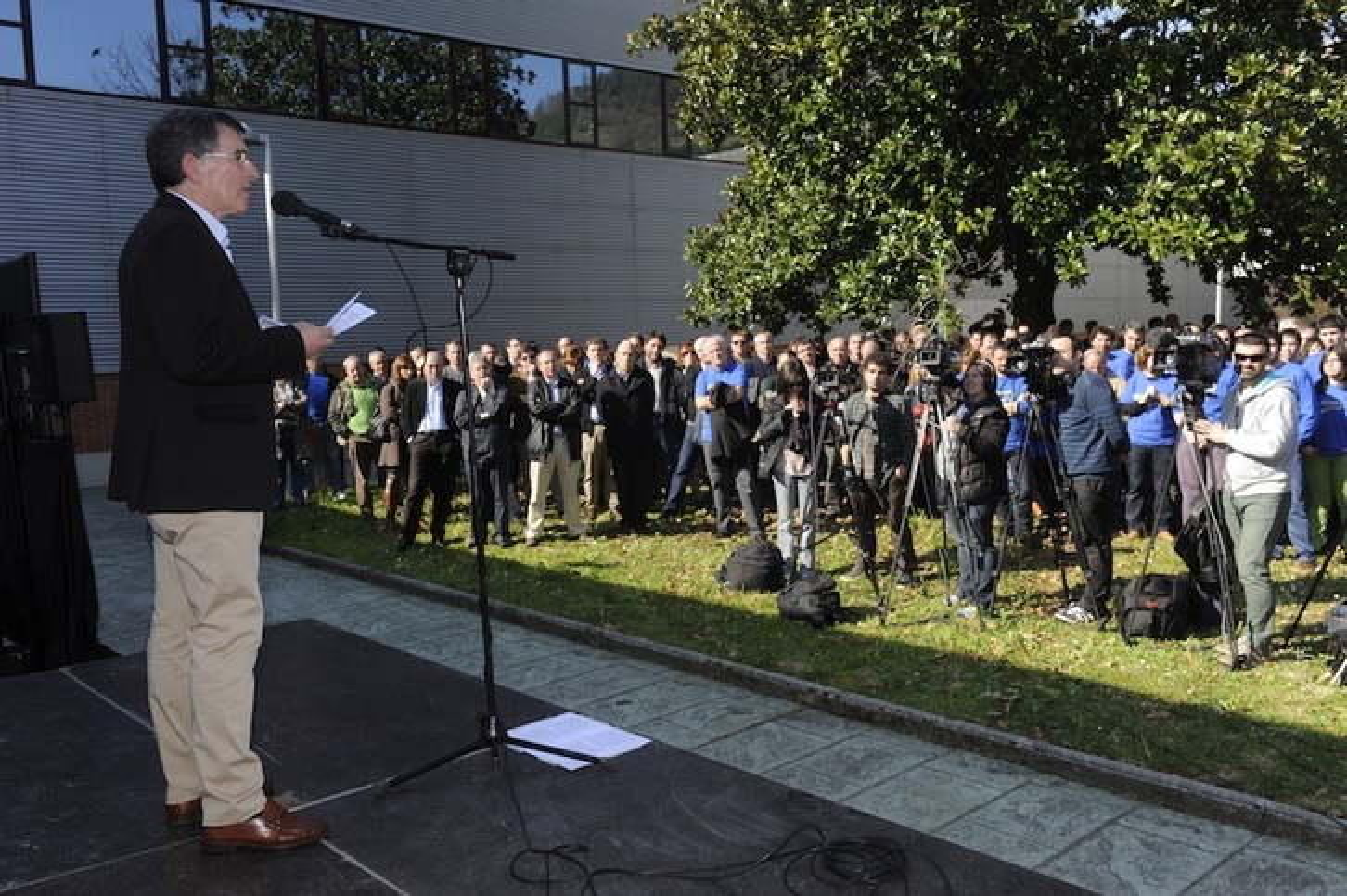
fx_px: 1196
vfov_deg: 41.1
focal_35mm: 32
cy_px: 448
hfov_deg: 58.8
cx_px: 674
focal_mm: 32
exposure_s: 1/250
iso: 400
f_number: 10
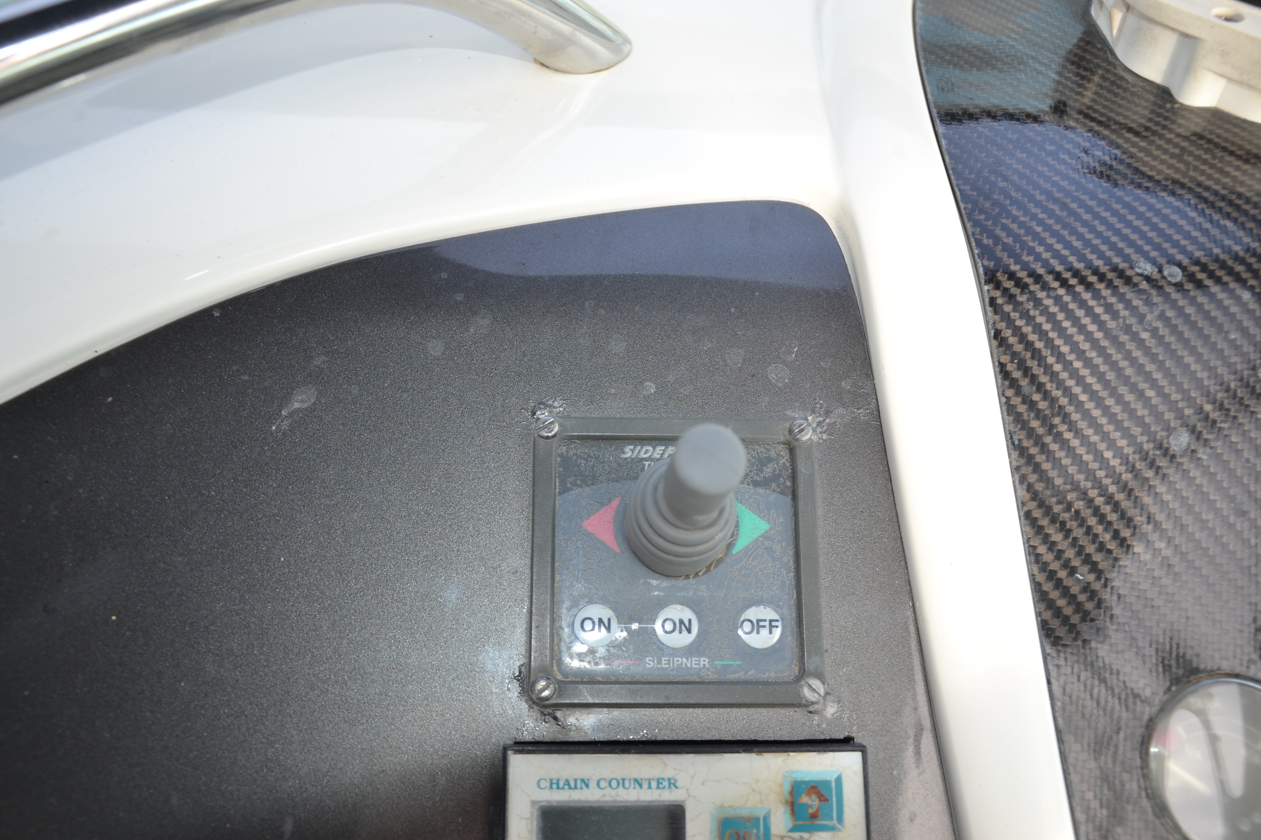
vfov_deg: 40.0
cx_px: 630
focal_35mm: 33
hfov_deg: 57.2
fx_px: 1156
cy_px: 420
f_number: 4
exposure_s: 1/125
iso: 125
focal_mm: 22
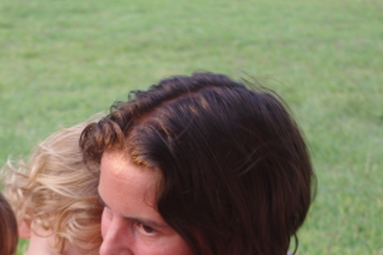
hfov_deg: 11.3
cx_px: 69
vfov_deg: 7.5
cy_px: 273
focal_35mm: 181
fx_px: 1924
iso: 200
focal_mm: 55
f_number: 5.6
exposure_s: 1/40
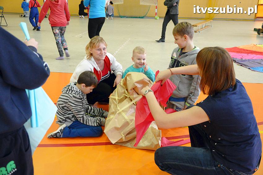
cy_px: 88
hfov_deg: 57.3
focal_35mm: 33
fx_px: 241
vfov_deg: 39.9
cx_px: 132
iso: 3200
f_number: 5.6
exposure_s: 1/80
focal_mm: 22
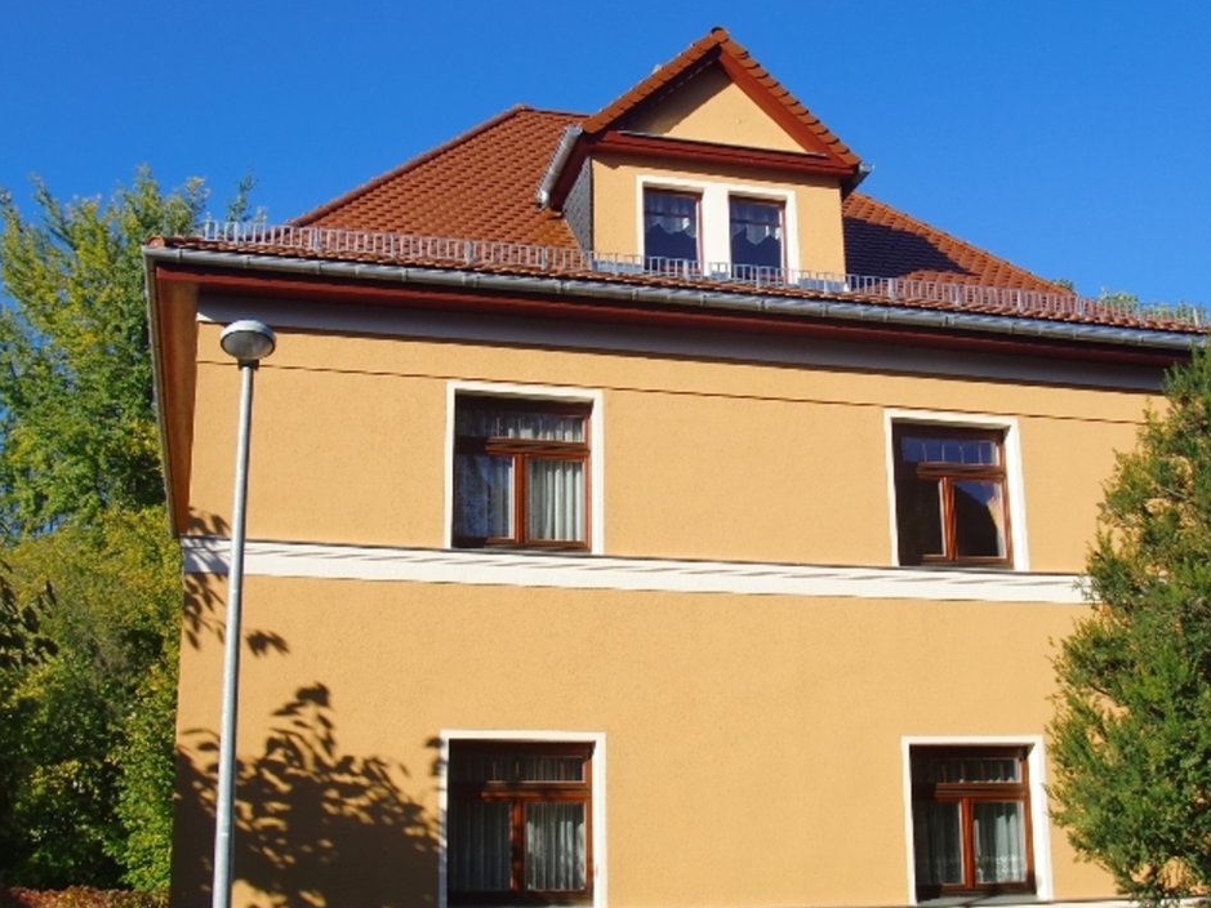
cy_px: 458
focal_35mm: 46
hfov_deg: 41.2
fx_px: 1609
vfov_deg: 31.5
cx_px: 638
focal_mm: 6.3
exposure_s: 1/160
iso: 64
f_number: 7.9
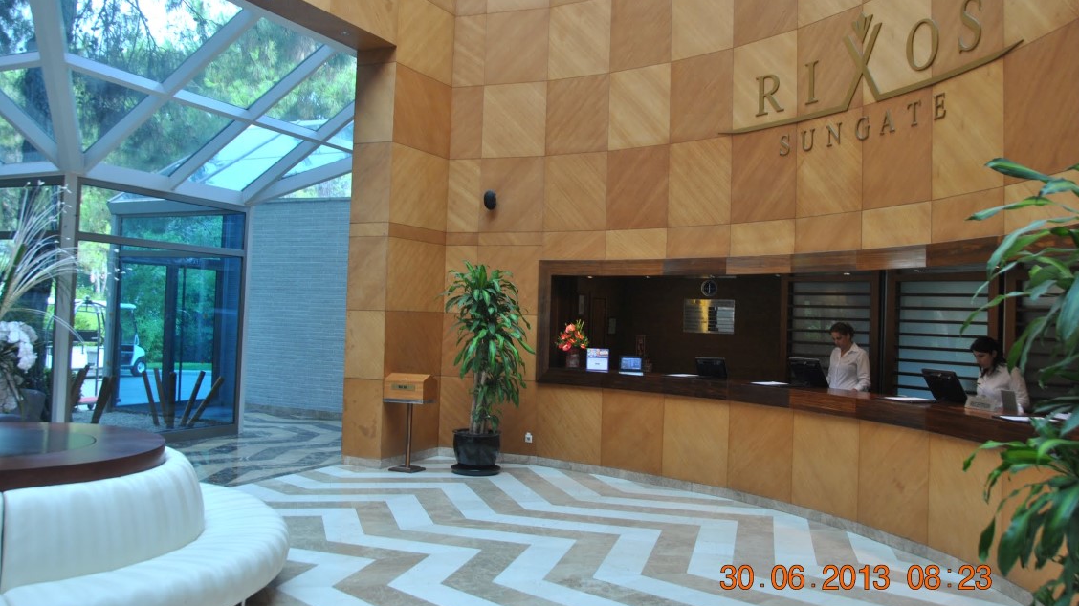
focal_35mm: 32
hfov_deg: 61.0
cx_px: 548
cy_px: 266
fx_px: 915
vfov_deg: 36.6
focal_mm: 20
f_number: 4.5
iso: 200
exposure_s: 1/80
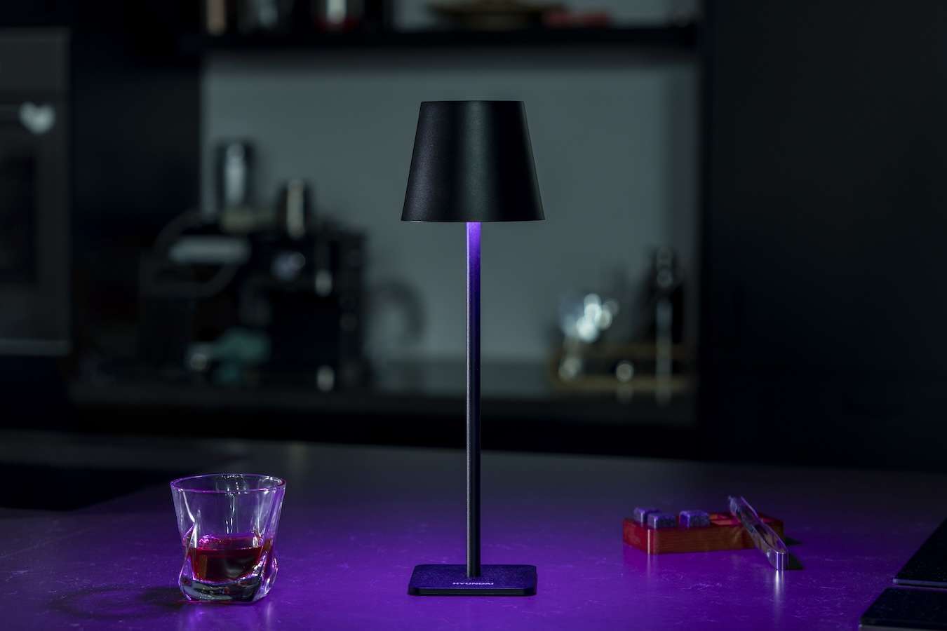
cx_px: 474
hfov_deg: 28.8
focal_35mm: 70
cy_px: 316
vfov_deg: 19.5
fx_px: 1841
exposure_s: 1/6
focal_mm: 70
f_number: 2.8
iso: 100
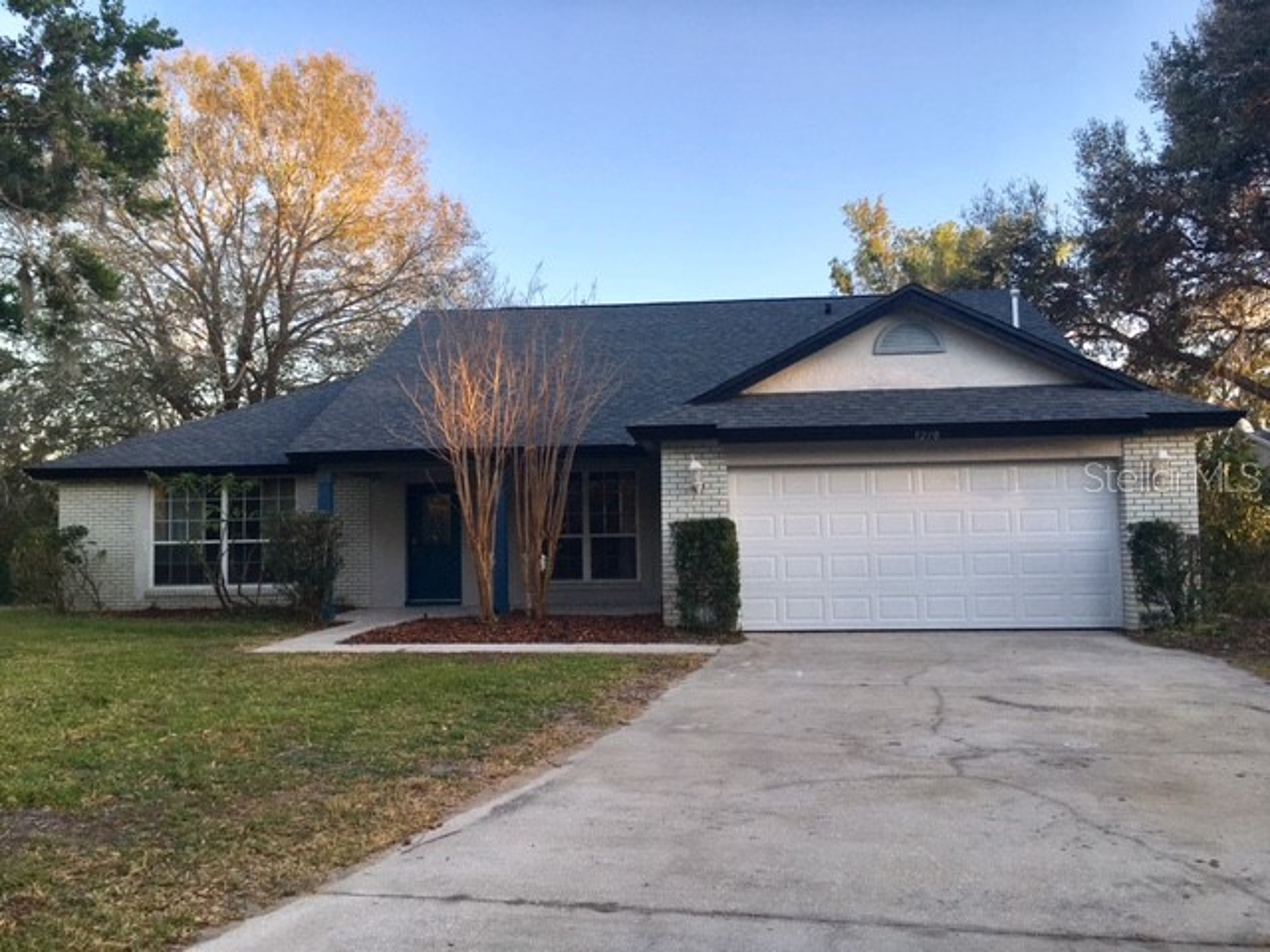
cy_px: 476
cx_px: 635
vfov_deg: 48.2
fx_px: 1064
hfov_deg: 61.7
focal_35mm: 29
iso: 25
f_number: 2.2
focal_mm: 4.15
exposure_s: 1/222
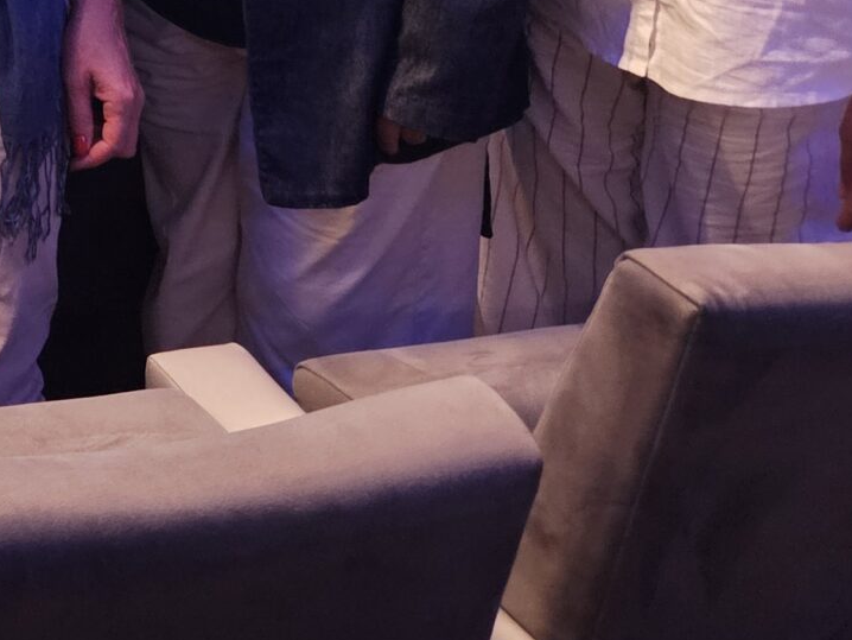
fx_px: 2019
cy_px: -407
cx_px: -500
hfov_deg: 19.9
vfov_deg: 16.0
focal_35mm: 82
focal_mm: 5.4
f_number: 1.8
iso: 1000
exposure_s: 1/24
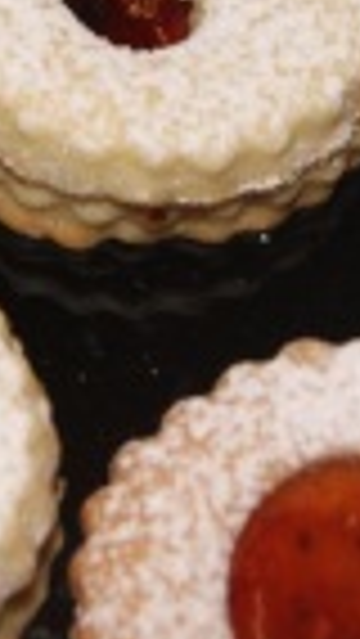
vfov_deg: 13.4
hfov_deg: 7.6
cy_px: 110
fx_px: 2695
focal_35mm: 159
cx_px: 198
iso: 400
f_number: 6.3
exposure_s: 1/60
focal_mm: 28
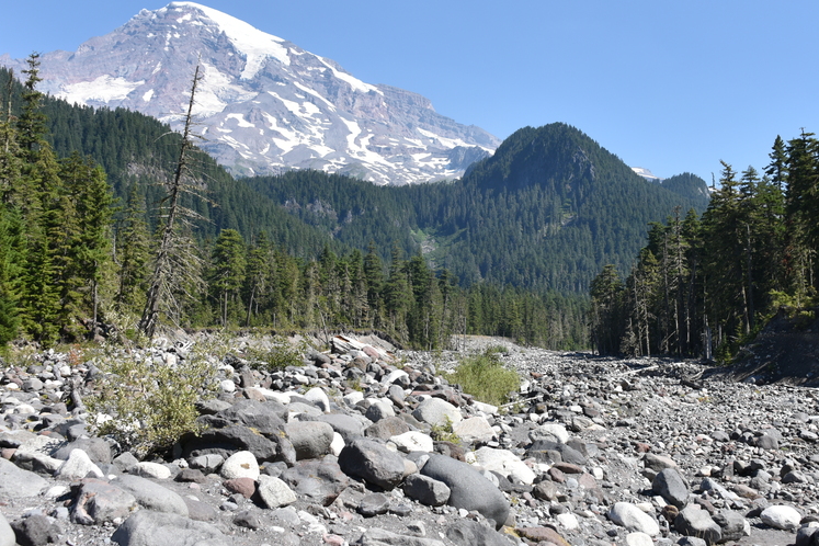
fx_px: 1092
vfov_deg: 28.1
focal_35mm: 48
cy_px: 240
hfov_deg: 40.8
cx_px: 510
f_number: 8
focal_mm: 28
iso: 100
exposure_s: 1/250
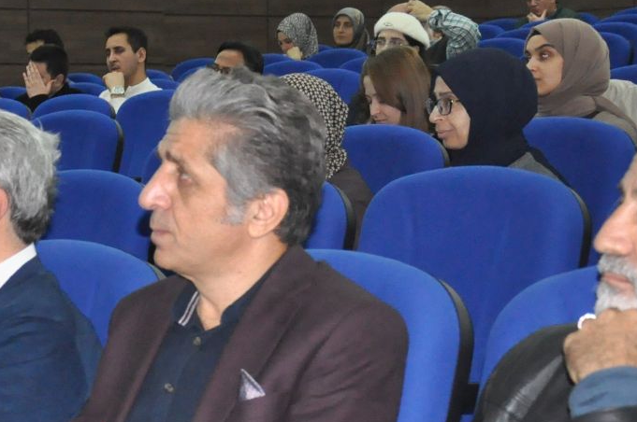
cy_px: 331
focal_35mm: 189
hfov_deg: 10.7
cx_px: -79
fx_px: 3339
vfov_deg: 7.2
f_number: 4.8
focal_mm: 40
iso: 1600
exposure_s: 1/60
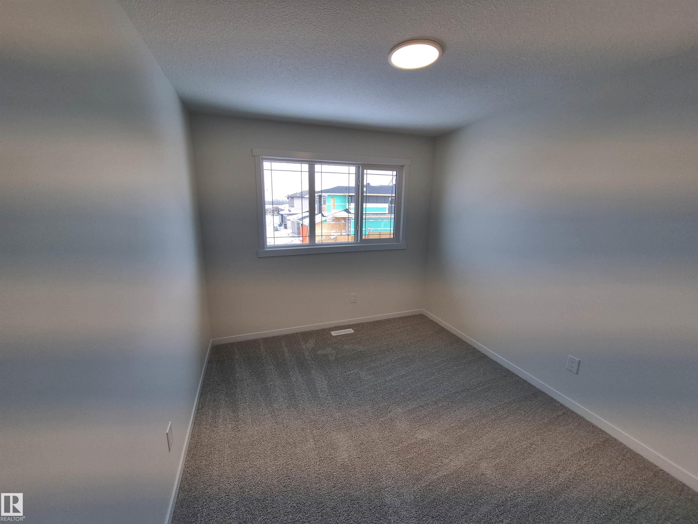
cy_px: 262
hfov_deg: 106.2
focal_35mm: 13
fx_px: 262
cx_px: 349
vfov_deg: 89.9
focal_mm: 1.74
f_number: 2.2
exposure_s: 1/427
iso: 50
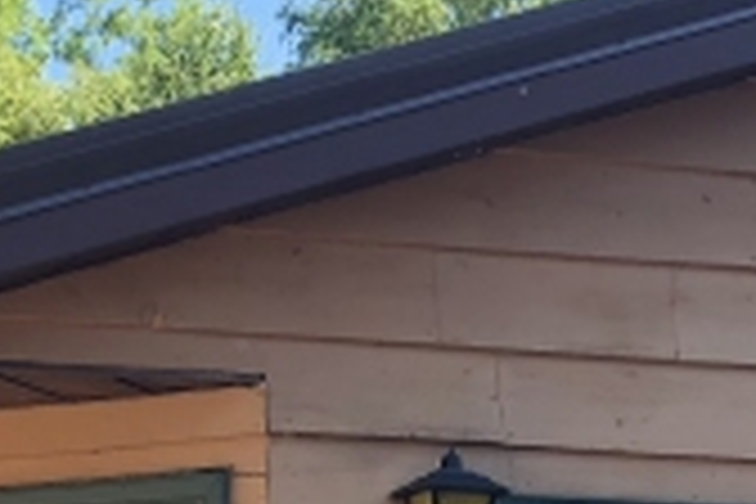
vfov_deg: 9.0
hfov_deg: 14.8
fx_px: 2919
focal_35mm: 139
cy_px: 1179
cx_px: 382
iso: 20
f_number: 1.8
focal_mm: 3.99
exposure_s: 1/343
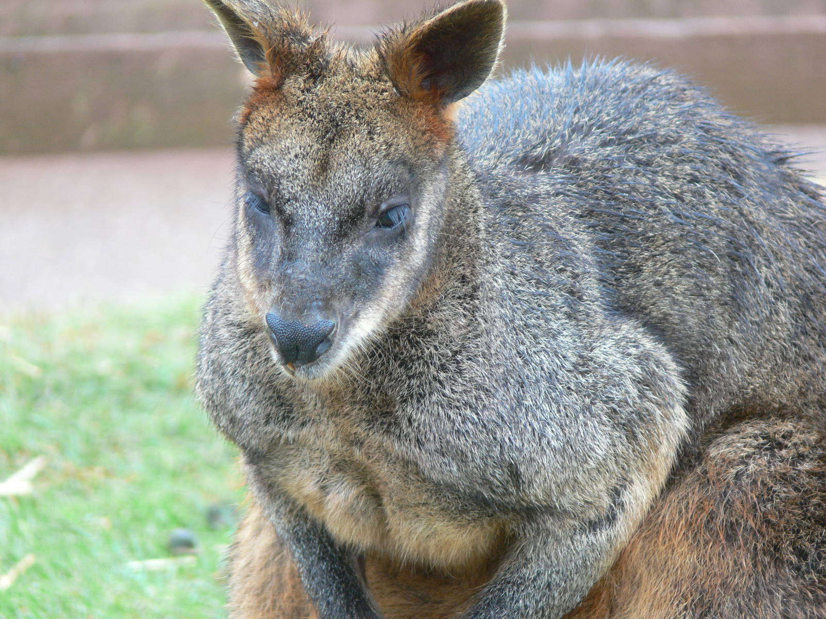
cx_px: 413
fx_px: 9903
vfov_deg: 3.6
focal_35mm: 415
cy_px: 310
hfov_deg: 4.8
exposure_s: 1/30
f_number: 3.7
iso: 125
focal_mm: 87.7
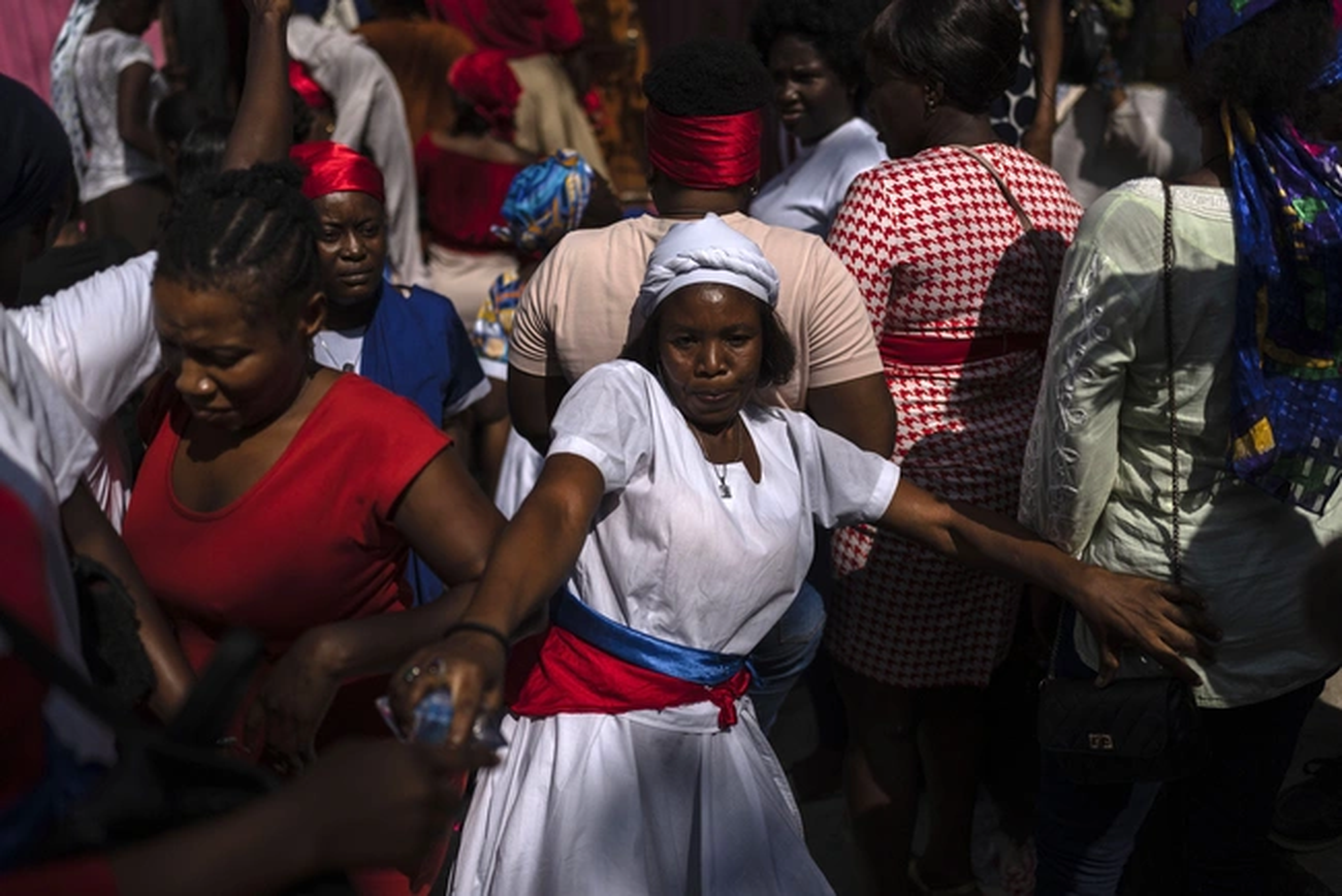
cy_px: 448
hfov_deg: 54.4
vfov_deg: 37.9
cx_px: 671
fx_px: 1305
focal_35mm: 35
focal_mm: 35
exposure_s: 1/32000
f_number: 1.6
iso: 100
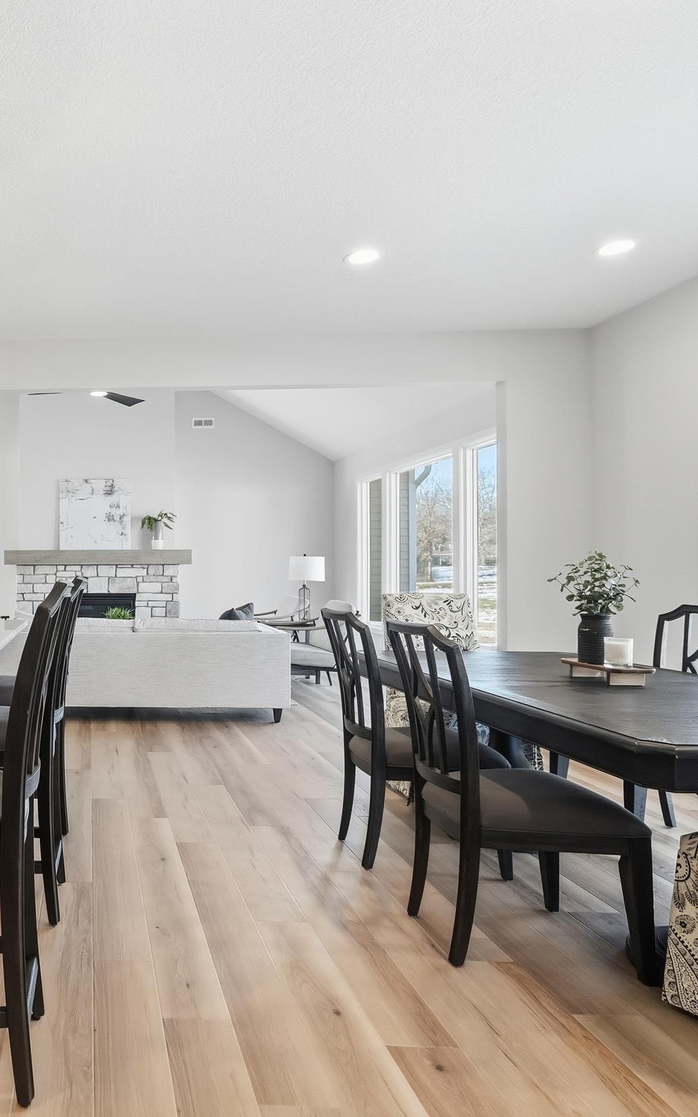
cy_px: 558
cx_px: 55
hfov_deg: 47.1
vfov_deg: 77.2
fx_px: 700
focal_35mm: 23
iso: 800
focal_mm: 10
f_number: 4
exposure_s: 1/3200
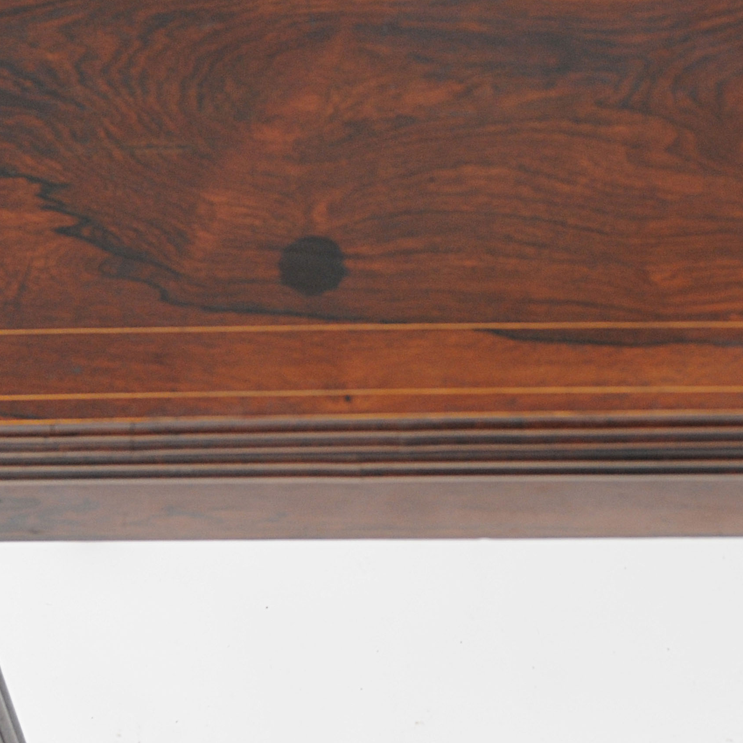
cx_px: 628
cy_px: 367
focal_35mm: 90
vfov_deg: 19.3
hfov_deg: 19.0
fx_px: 2186
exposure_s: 1/160
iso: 250
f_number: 4.5
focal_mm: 28
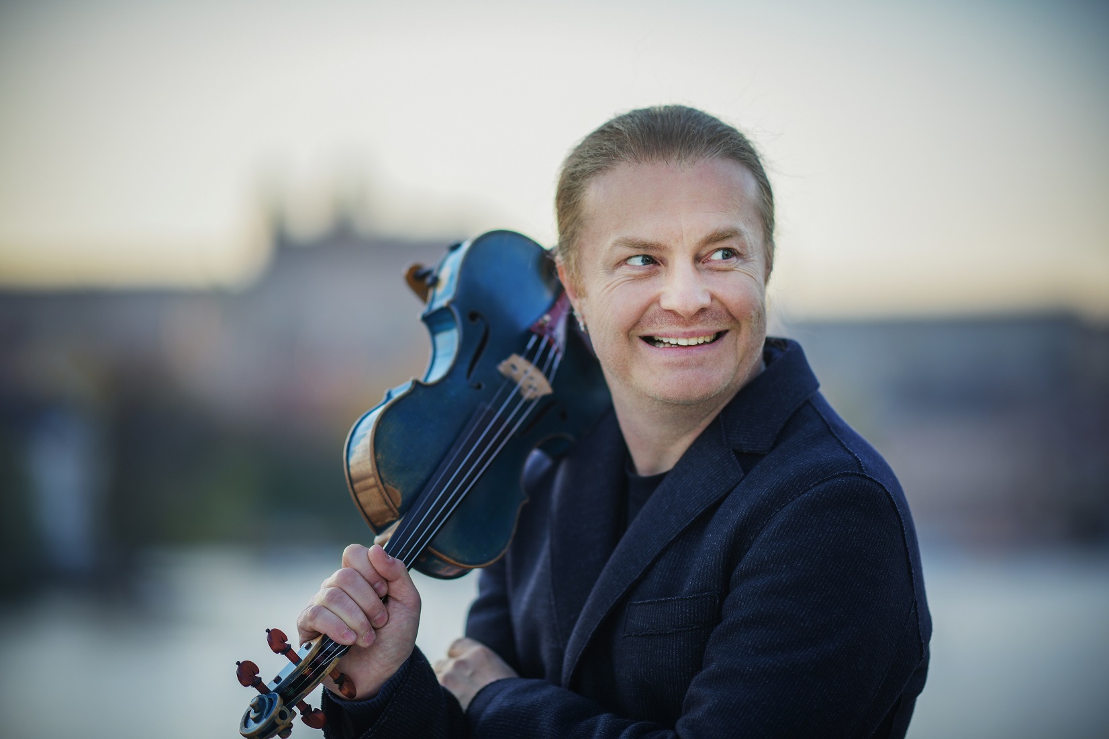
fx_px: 3234
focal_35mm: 105
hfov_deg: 19.5
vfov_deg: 13.0
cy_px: 370
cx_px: 554
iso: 100
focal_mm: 105
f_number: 1.4
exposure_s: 1/1000
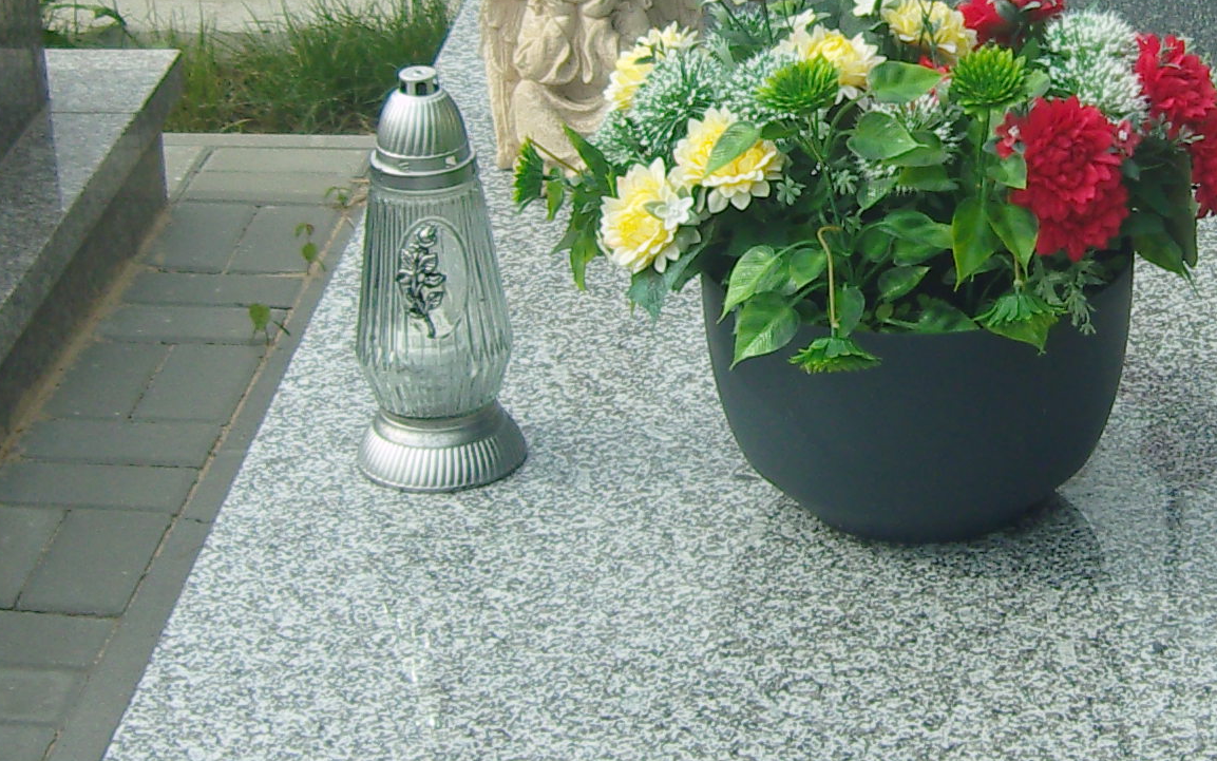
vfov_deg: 12.7
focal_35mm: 102
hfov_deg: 20.2
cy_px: 79
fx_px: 3384
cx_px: 966
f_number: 7
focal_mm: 7.3
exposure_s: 1/200
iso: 100
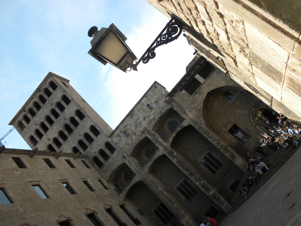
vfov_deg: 38.7
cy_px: 113
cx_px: 150
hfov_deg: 50.1
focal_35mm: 37
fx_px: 322
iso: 82
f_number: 3.5
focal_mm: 6.6
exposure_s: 1/573
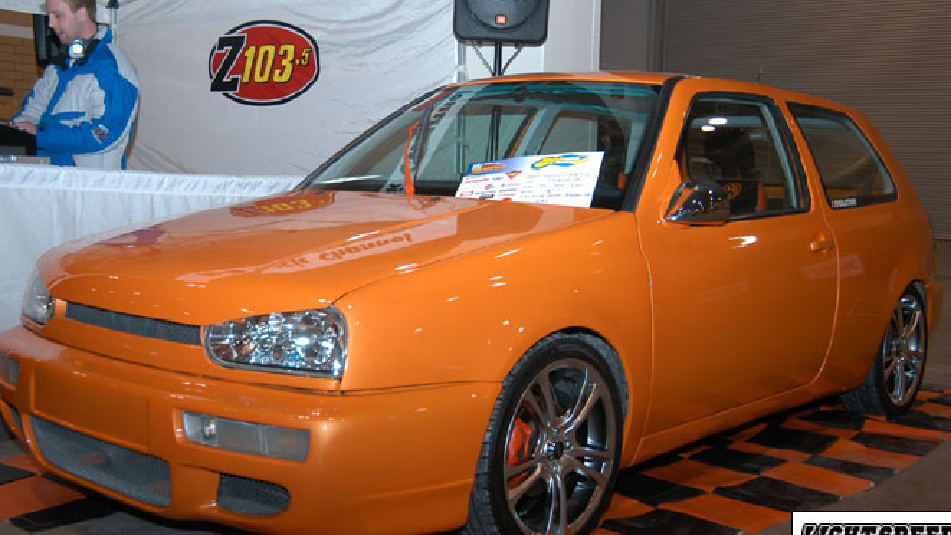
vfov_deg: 26.5
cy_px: 273
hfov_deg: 45.5
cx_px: 476
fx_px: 1135
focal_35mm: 45
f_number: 5
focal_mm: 28
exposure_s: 1/60
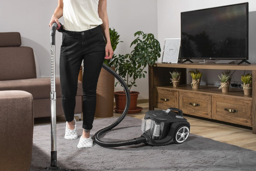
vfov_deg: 25.4
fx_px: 377
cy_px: 60
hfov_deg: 37.3
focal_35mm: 53
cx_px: 95
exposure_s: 1/200
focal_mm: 35
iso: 100
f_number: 5
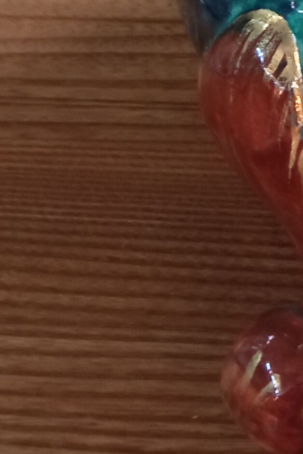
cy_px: -118
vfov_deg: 15.8
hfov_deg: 9.9
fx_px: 1565
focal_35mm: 124
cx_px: 691
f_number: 2.2
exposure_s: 1/25
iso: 405
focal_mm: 3.79
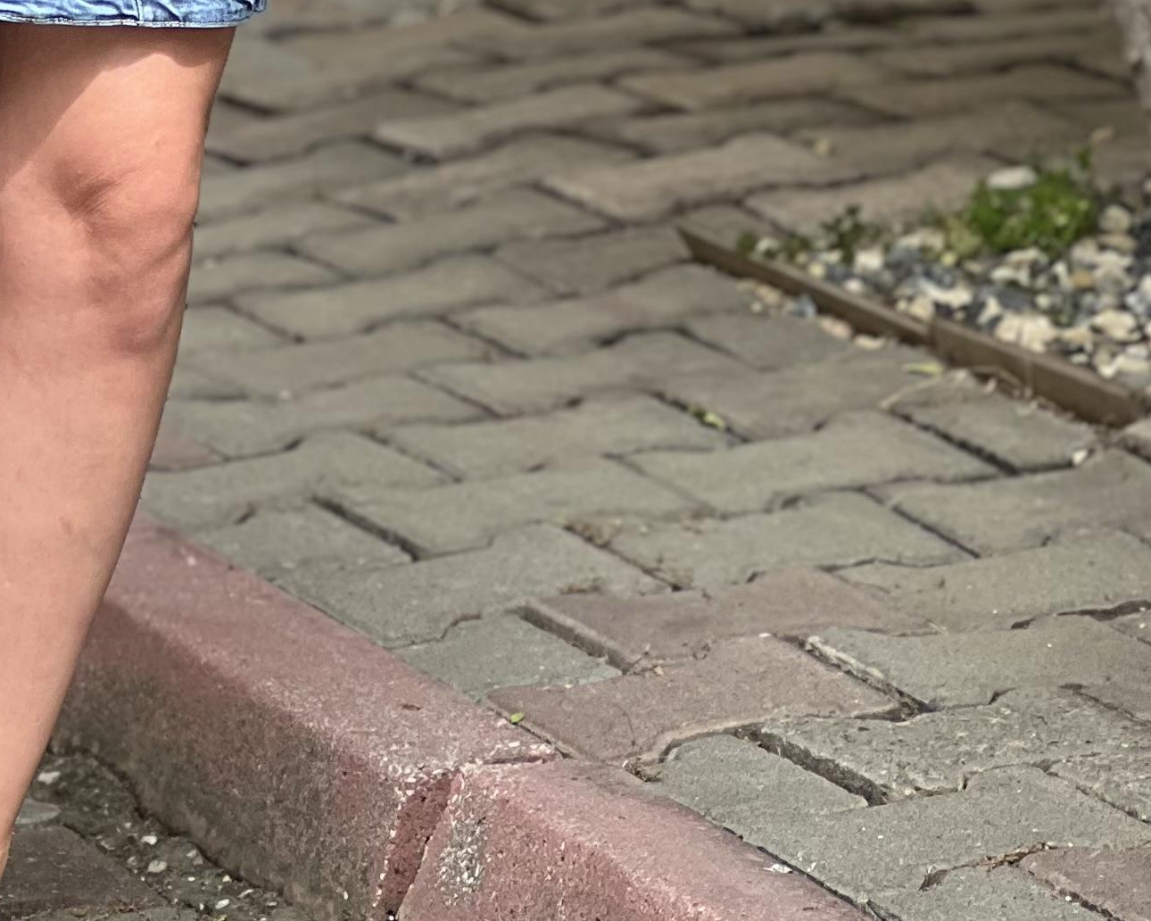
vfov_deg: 6.5
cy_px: -445
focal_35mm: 235
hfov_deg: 8.2
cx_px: -70
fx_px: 8005
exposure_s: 1/121
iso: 25
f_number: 2.8
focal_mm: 9
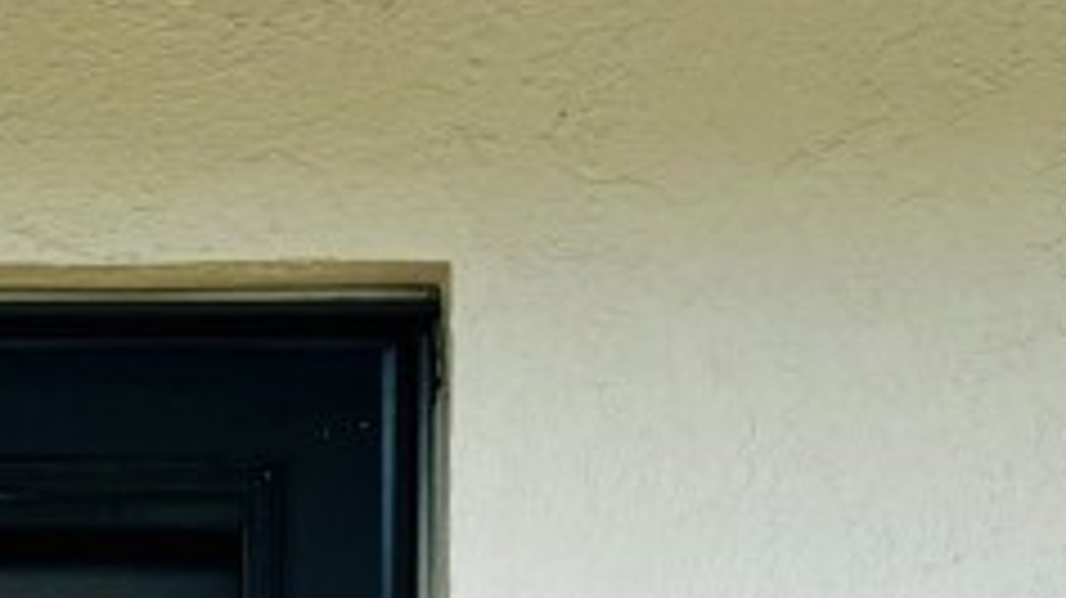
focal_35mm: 113
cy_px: 1241
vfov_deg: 9.9
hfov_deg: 18.4
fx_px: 3192
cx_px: -54
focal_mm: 6.76
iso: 80
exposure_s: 1/2959
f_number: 1.78
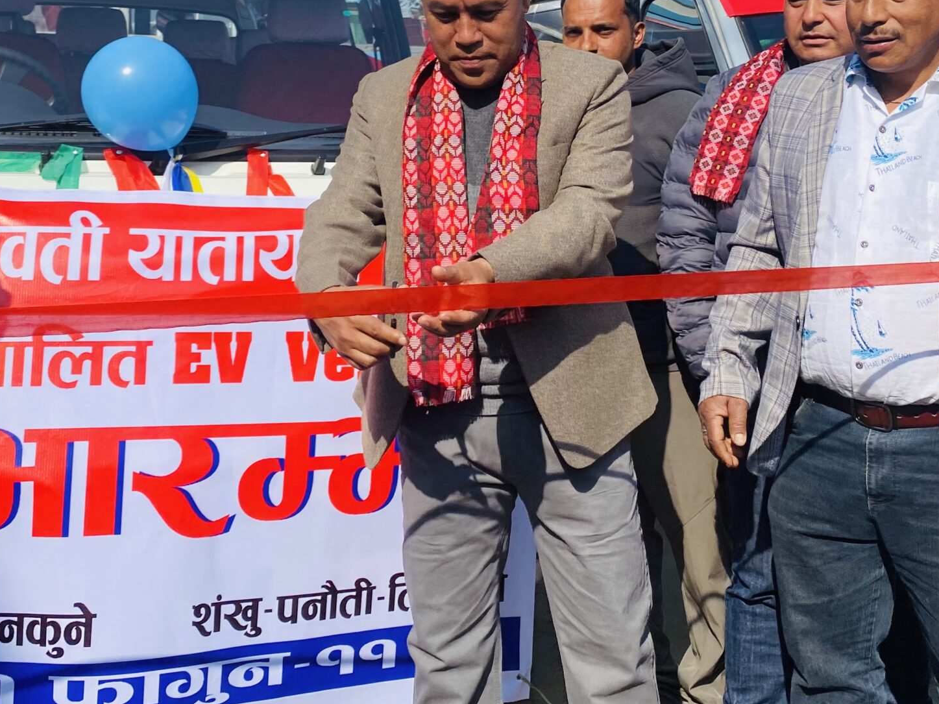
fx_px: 1248
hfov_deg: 41.1
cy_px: 123
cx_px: 552
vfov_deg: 30.6
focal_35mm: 46
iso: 32
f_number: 1.8
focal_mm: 4.25
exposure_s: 1/3300
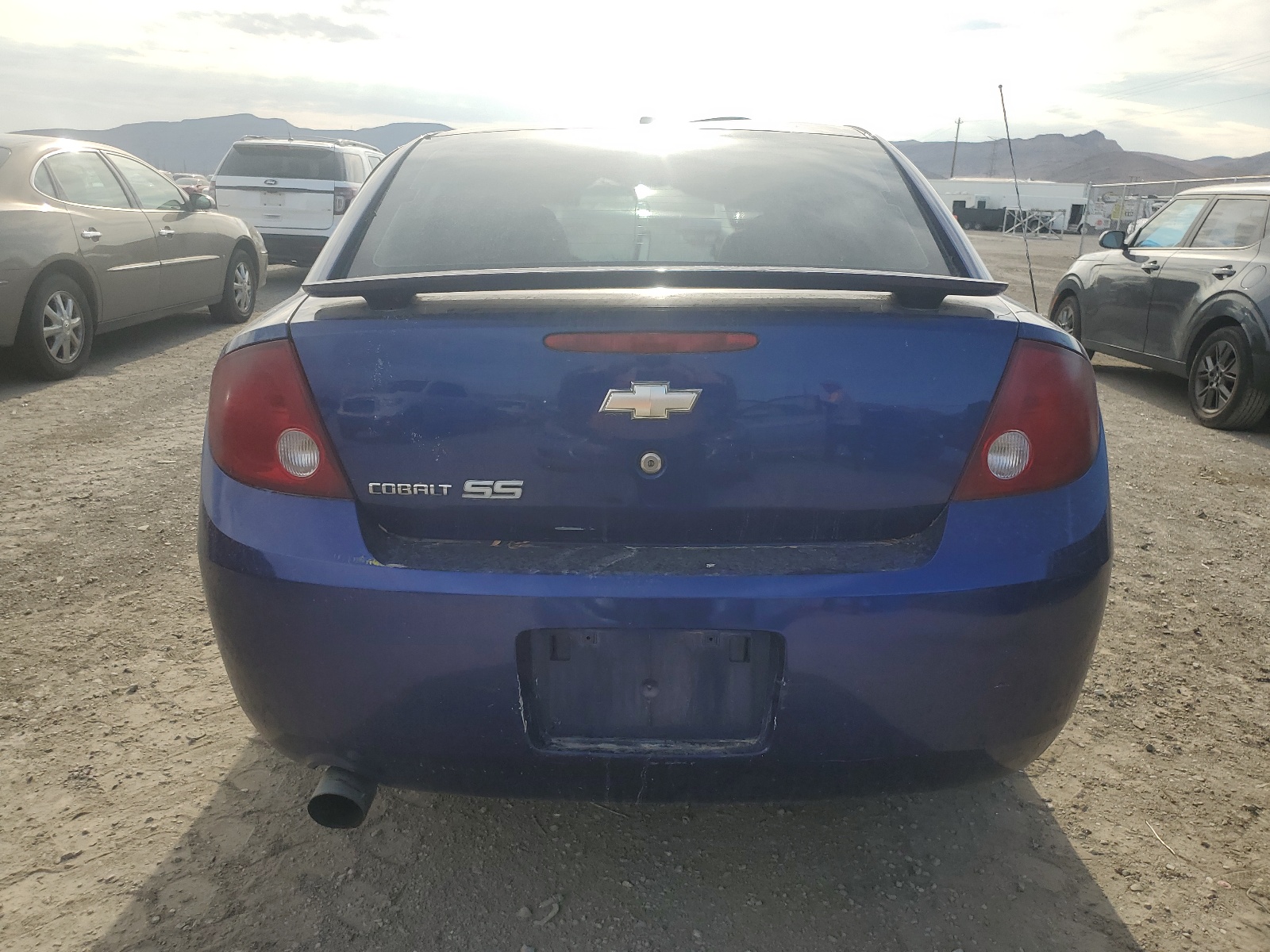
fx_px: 954
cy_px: 476
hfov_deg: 67.3
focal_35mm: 26
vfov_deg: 53.1
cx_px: 635
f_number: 1.5
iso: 50
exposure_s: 1/2500
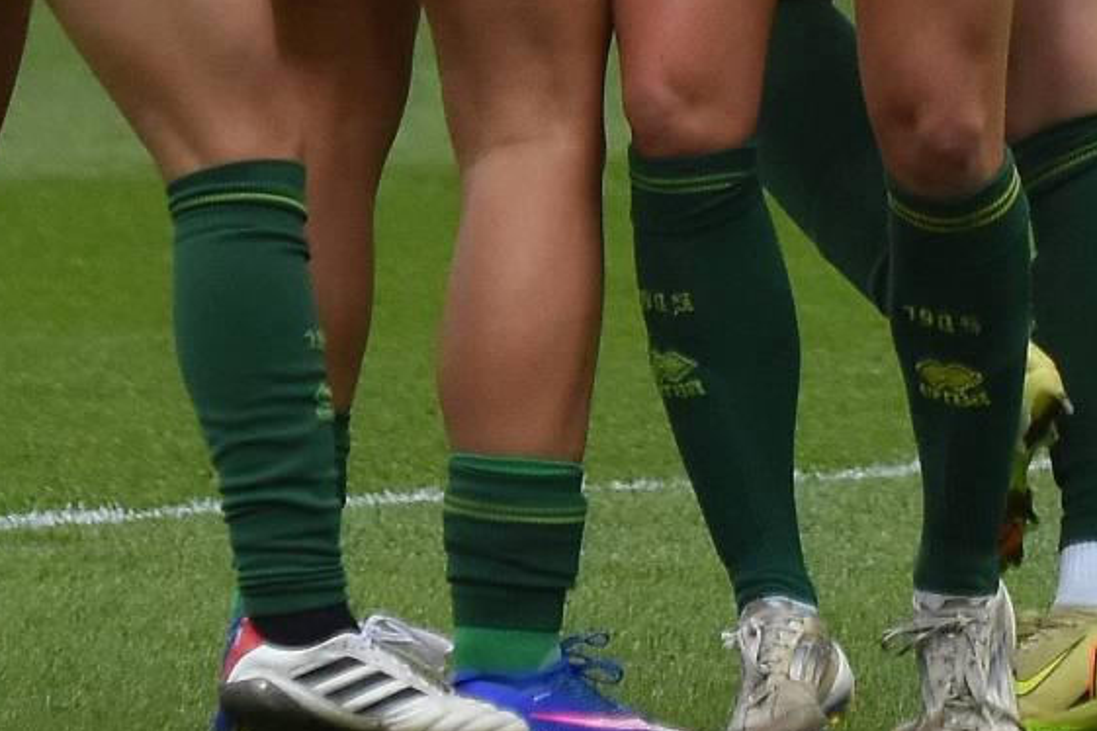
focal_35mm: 872
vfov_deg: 1.6
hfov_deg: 2.4
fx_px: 26570
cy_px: -352
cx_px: 632
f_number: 4
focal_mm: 170
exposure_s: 1/800
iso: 500
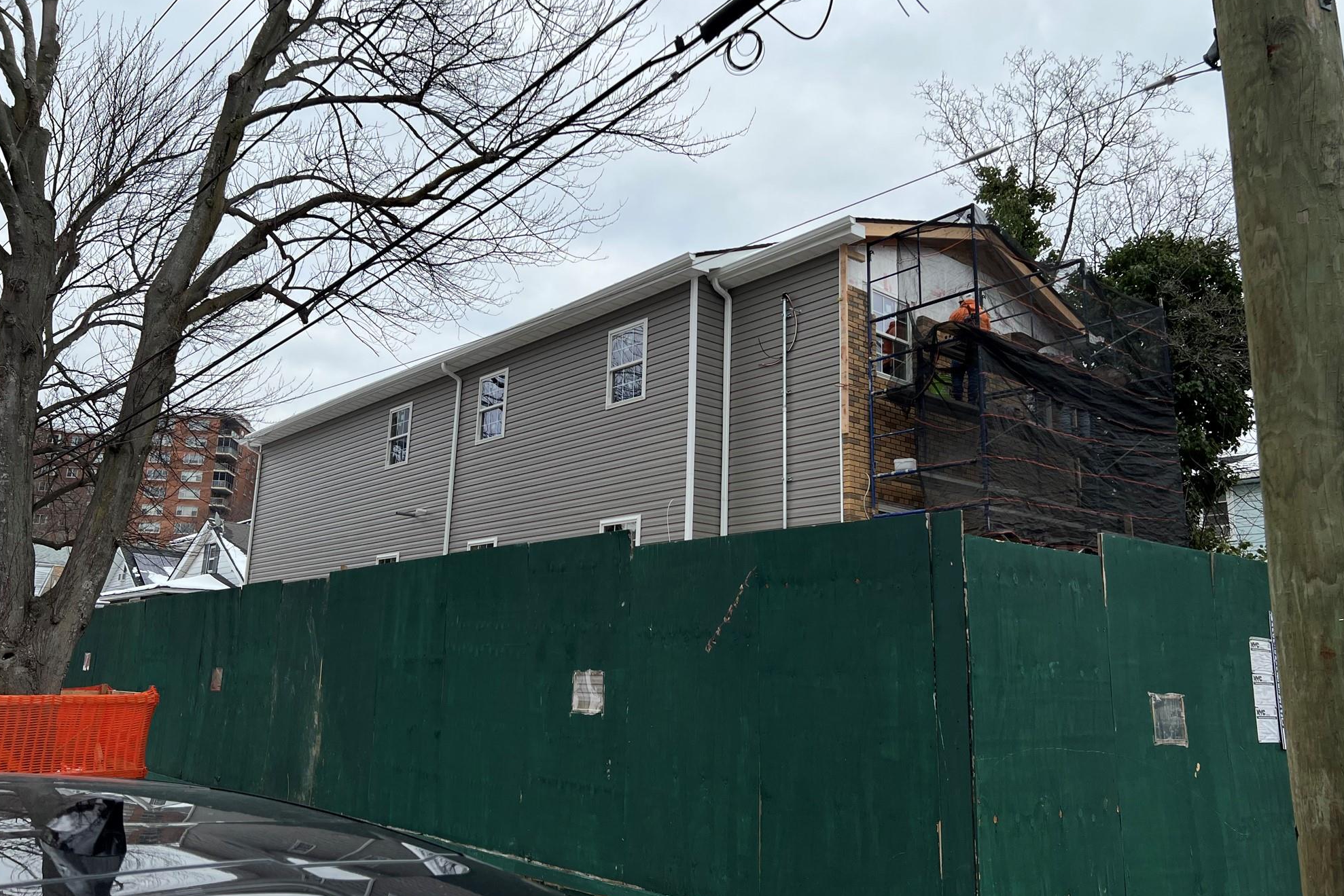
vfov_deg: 46.4
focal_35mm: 28
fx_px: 1045
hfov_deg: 65.5
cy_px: 436
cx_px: 689
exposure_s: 1/3831
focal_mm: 5.7
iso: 50
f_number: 1.5
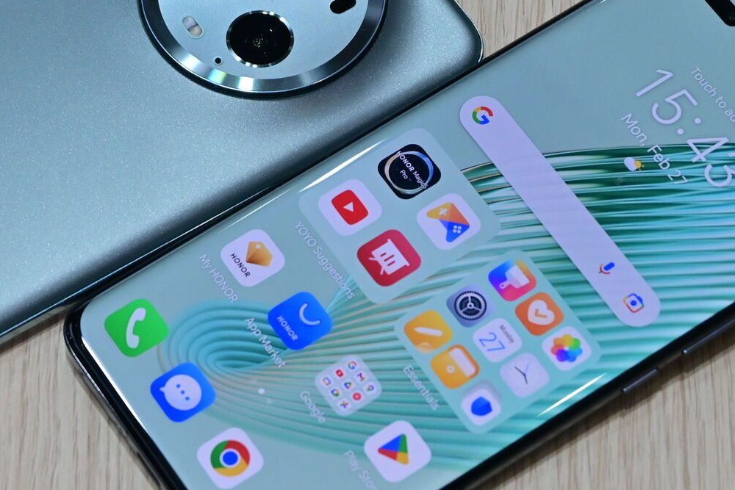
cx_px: 257
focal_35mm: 144
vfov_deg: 9.5
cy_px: 203
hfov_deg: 14.2
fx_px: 2940
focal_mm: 50
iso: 800
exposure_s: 1/400
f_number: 6.3
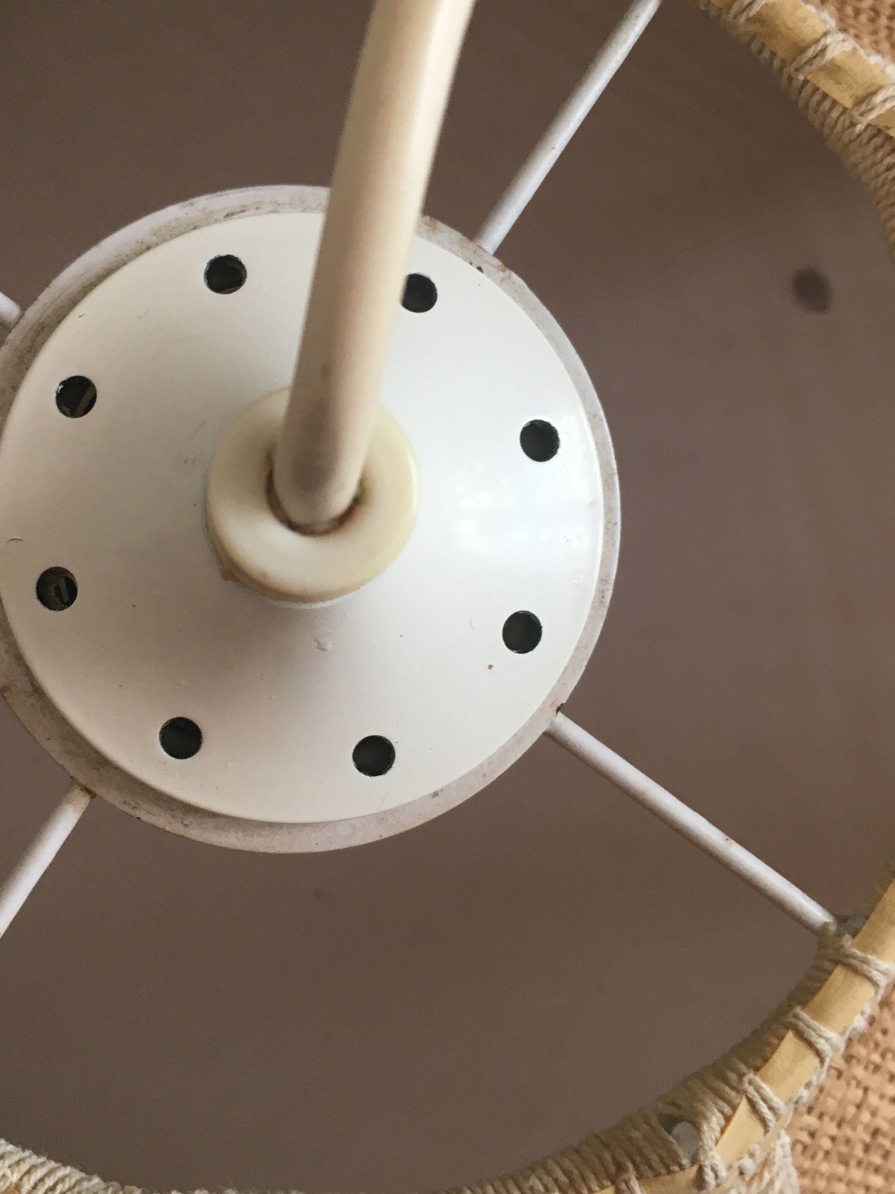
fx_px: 1413
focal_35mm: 41
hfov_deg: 34.7
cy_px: 555
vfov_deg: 45.7
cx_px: 281
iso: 40
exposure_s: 1/33
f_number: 2.2
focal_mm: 4.15
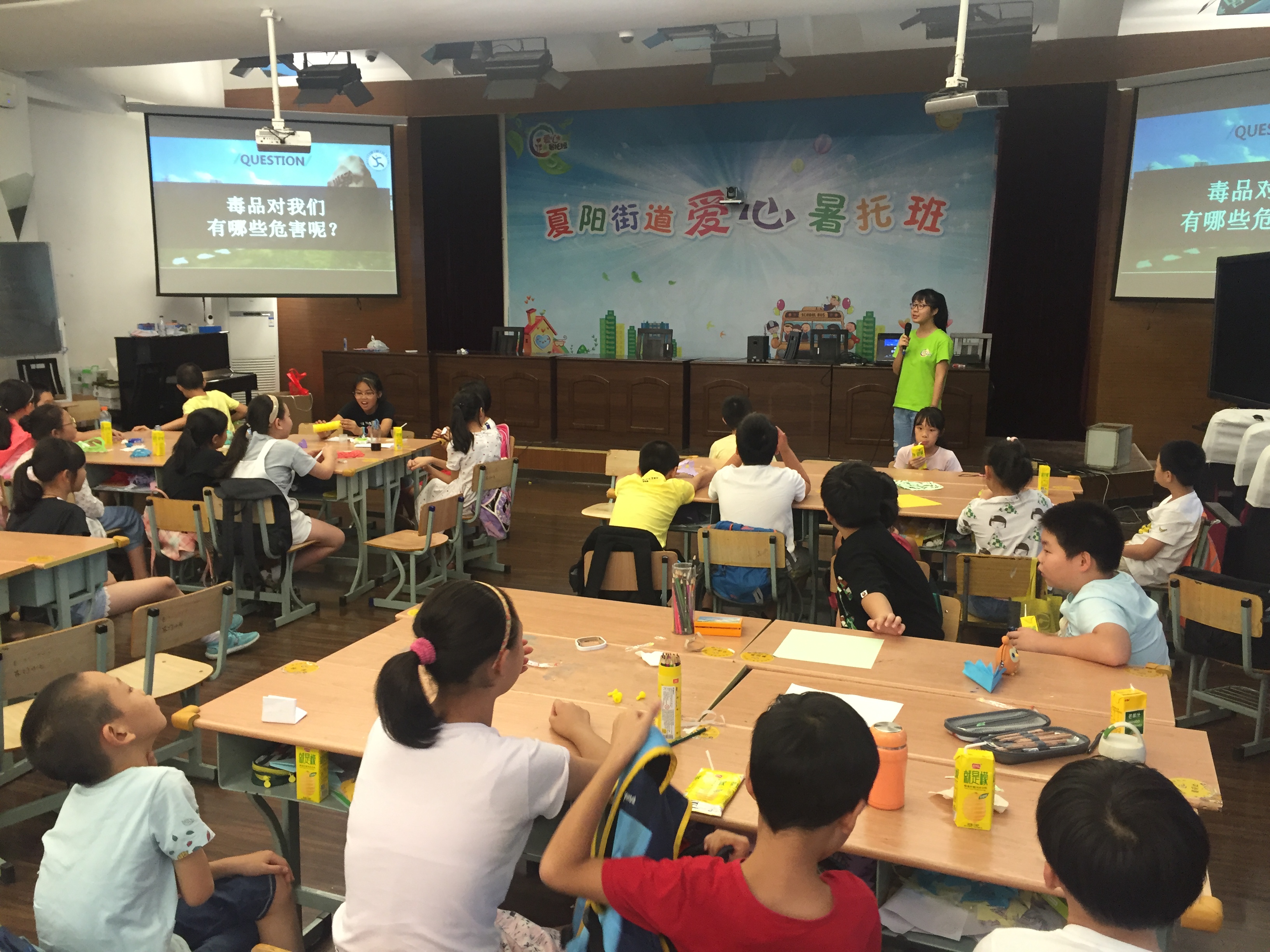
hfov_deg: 61.7
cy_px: 476
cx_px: 635
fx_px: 1064
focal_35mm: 29
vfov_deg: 48.2
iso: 160
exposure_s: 1/33
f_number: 2.2
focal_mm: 4.15
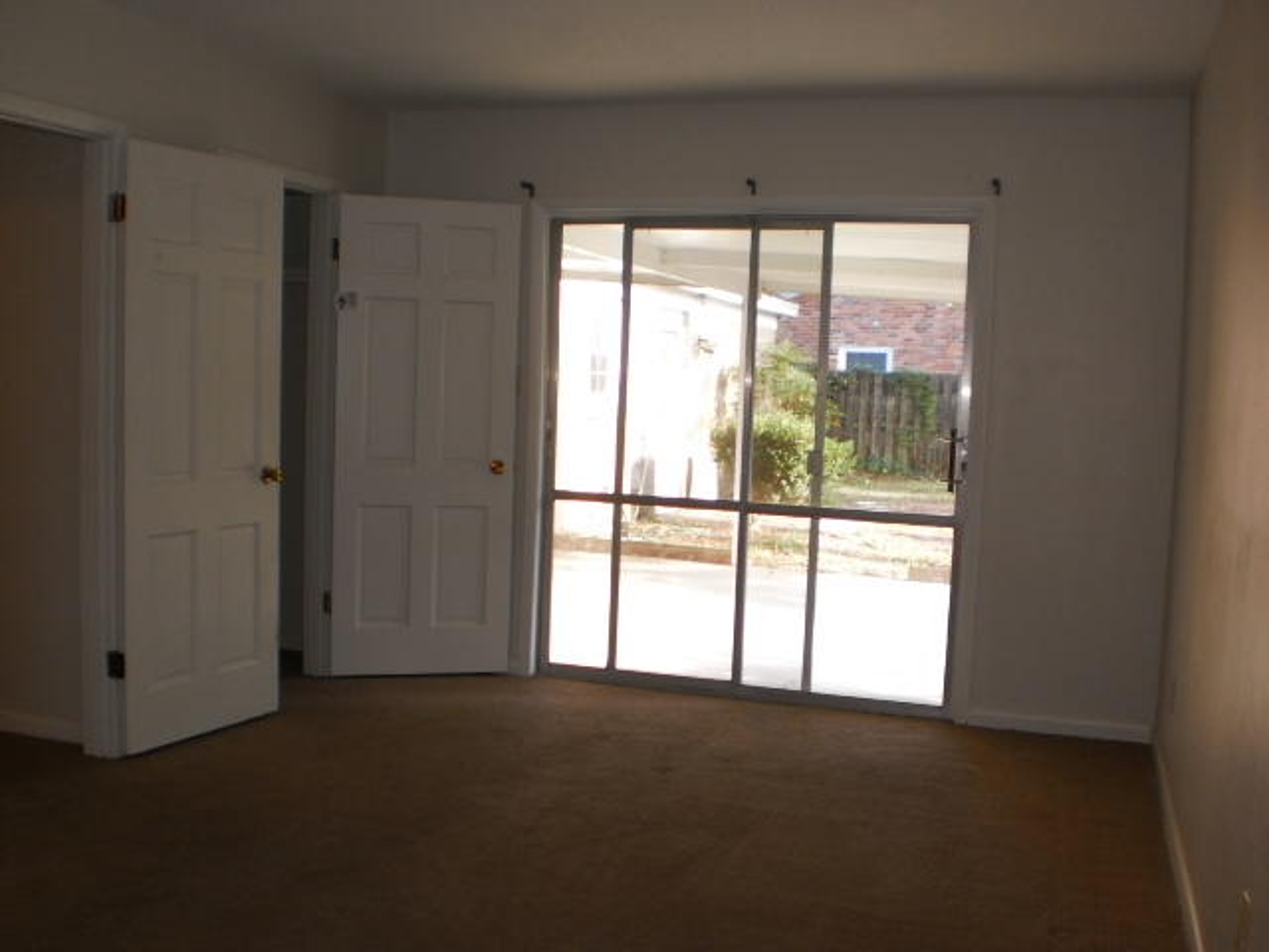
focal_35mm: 36
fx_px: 1320
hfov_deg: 51.4
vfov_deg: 39.7
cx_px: 634
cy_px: 476
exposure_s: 1/30
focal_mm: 6.3
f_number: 3.1
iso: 125
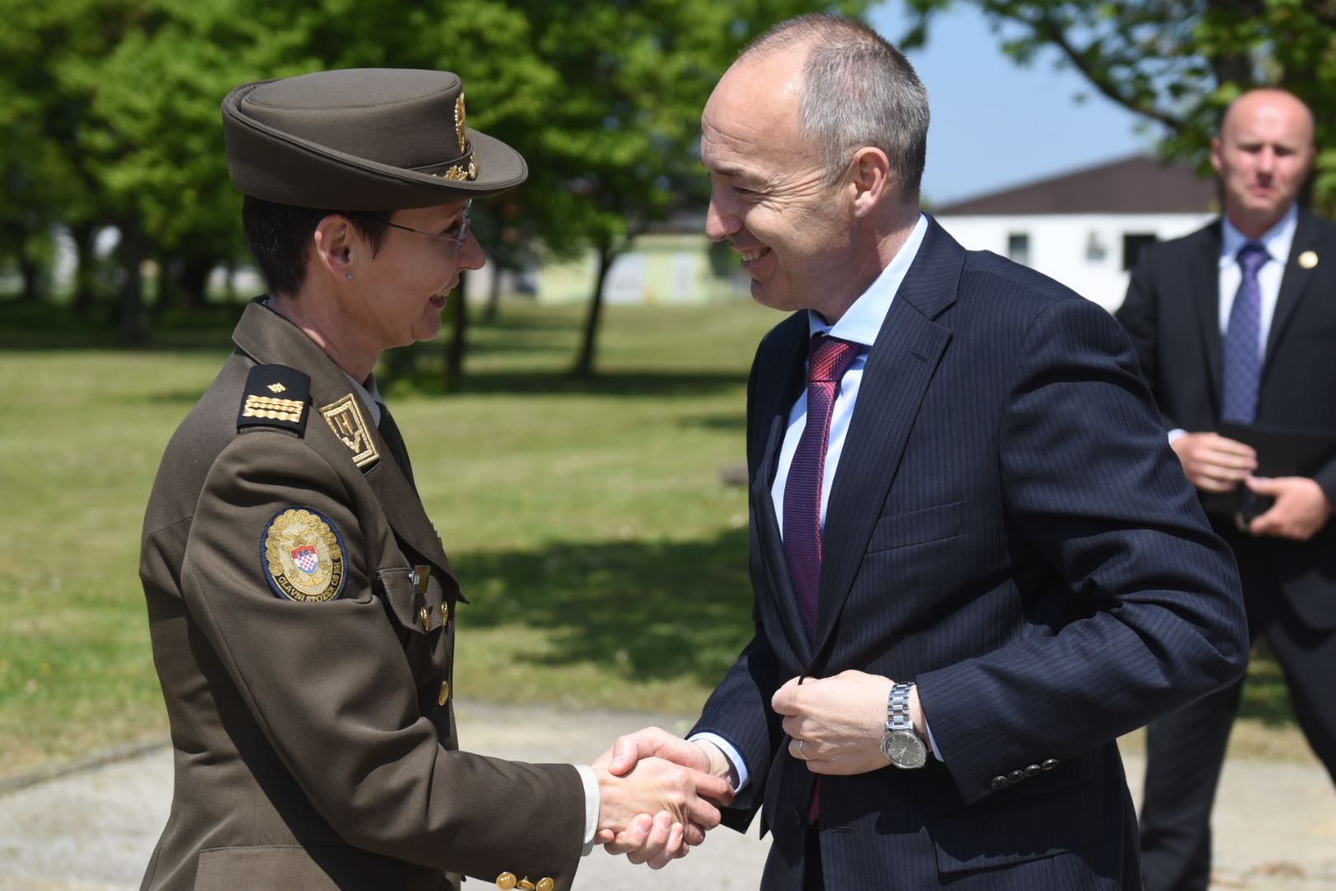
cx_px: 668
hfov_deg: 39.6
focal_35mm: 50
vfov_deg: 27.0
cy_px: 446
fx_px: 1855
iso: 250
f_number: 3.5
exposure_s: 1/3200
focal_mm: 50
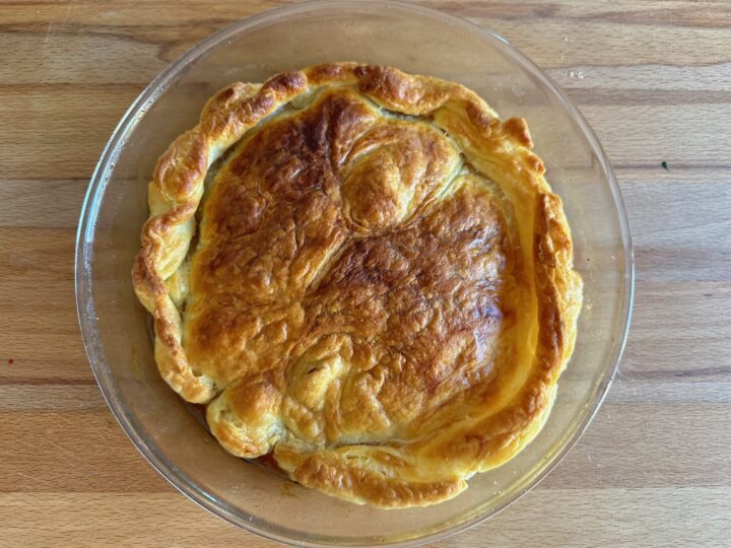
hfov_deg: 71.6
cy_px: 274
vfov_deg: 56.8
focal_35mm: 24
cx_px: 366
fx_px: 507
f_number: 1.78
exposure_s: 1/88
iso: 250
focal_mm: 6.86
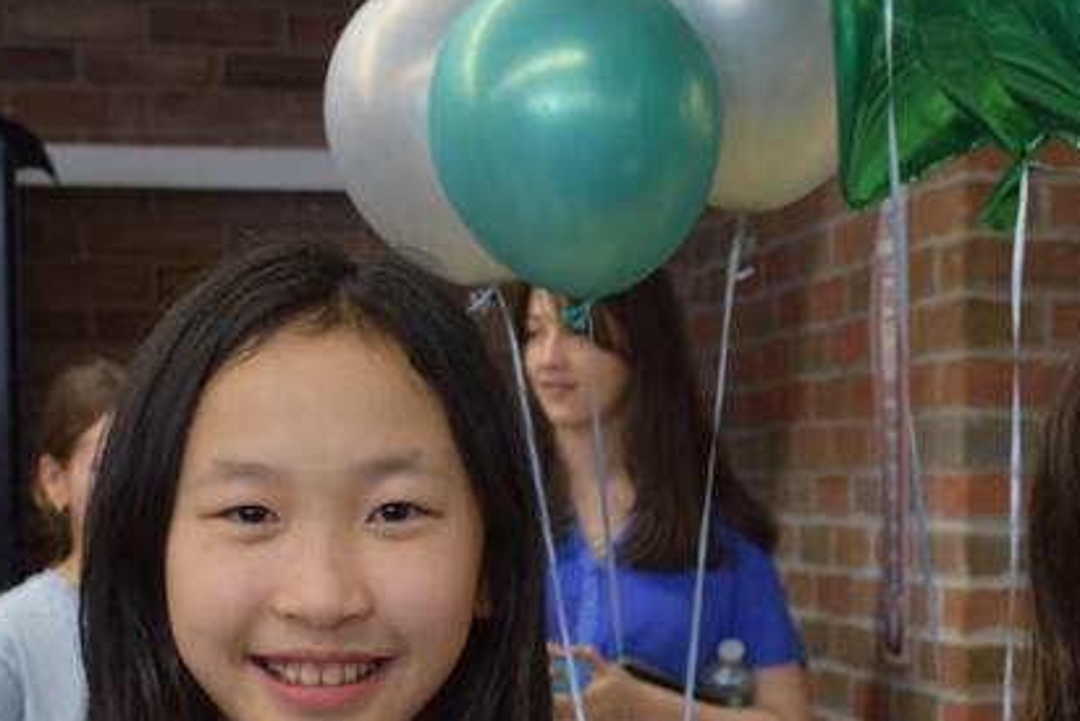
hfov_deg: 20.9
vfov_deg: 13.9
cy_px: 741
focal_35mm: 97
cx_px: 763
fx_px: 2911
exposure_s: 1/60
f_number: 3.8
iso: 1000
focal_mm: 26
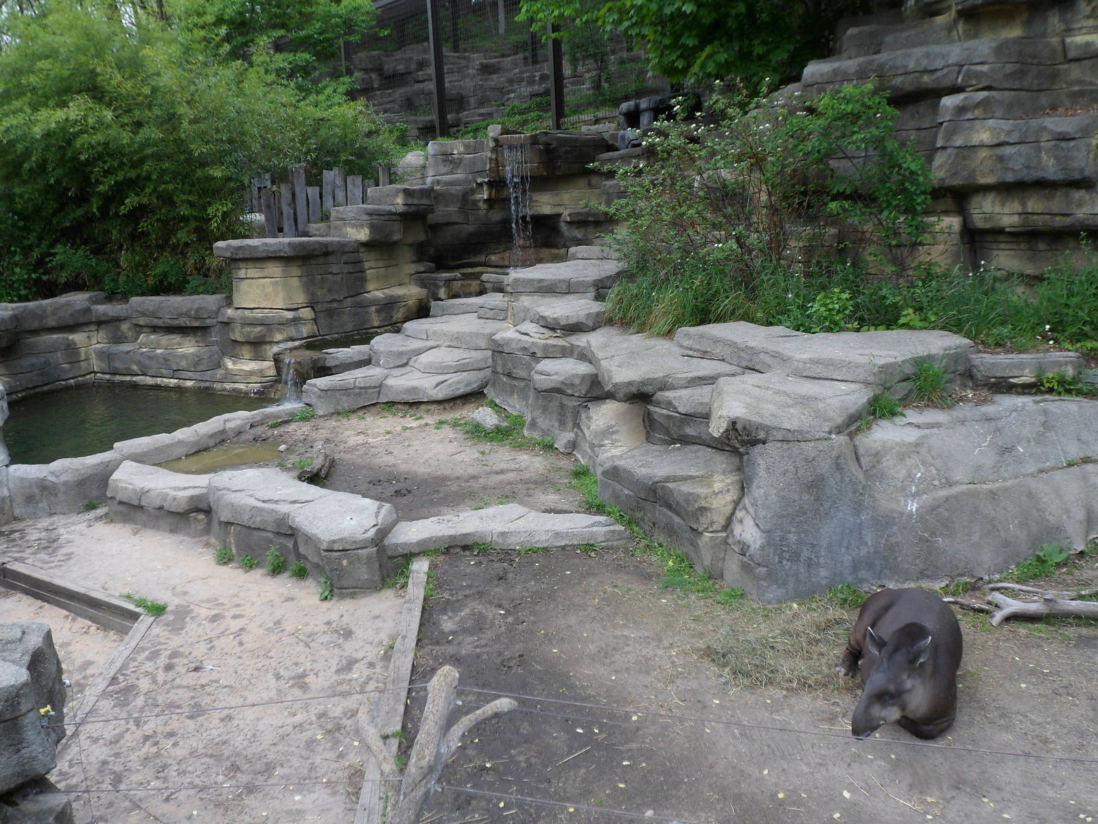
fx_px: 856
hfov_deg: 65.3
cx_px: 549
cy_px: 412
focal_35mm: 27
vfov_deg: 51.4
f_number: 3.3
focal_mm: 4.9
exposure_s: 1/125
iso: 80
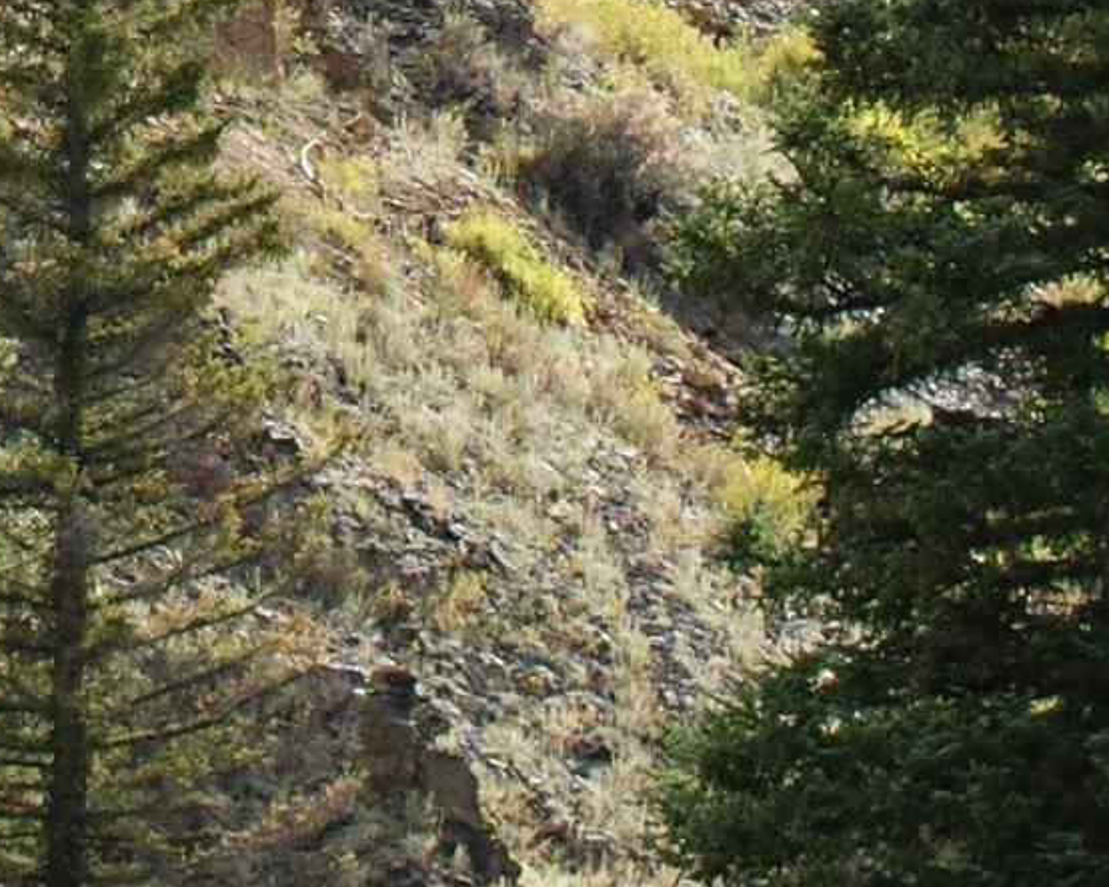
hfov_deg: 3.5
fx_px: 17918
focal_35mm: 546
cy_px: -1007
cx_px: -795
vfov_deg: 2.8
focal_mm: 70
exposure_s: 1/320
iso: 100
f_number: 4.5
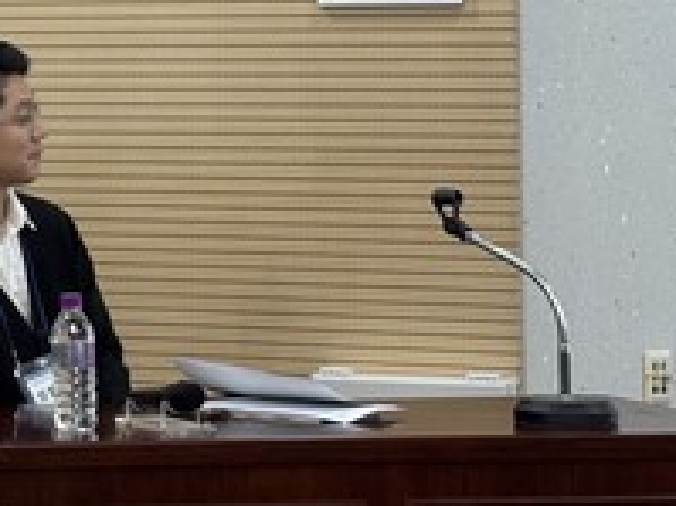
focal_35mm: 145
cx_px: -187
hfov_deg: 13.2
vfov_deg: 10.1
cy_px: -48
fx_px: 2830
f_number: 1.78
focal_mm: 6.76
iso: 160
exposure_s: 1/60
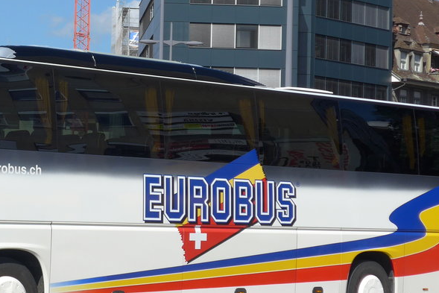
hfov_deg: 16.3
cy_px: 149
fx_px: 1525
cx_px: 83
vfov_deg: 11.0
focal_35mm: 125
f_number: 3.5
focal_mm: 12
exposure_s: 1/1300
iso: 80
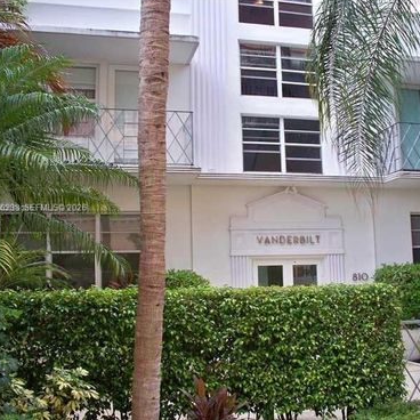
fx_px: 577
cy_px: 208
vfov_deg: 40.0
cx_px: 258
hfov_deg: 39.8
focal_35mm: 42
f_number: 2.8
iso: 80
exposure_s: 1/40
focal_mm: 7.54
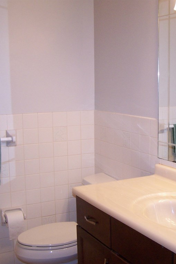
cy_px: 132
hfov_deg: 25.3
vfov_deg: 37.5
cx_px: 127
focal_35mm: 53
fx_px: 389
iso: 140
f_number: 2.8
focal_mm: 6.3
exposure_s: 1/60
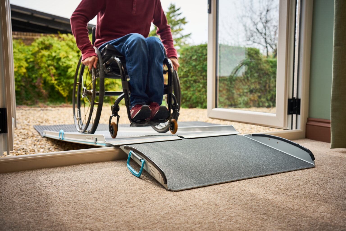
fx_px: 336
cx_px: 173
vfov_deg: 37.9
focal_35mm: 35
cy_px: 116
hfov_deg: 54.4
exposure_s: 1/80
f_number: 4
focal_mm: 35
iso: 125
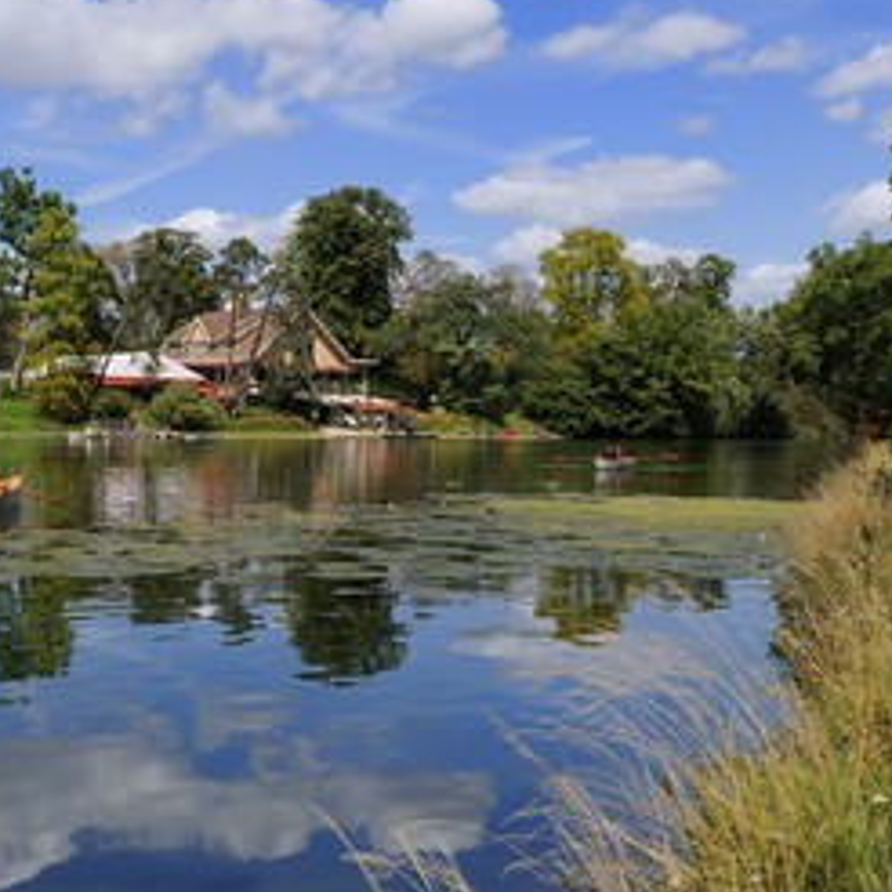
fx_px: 1778
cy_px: 424
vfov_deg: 28.2
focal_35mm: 61
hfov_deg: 27.6
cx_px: 192
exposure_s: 1/200
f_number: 13
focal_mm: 42
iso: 200
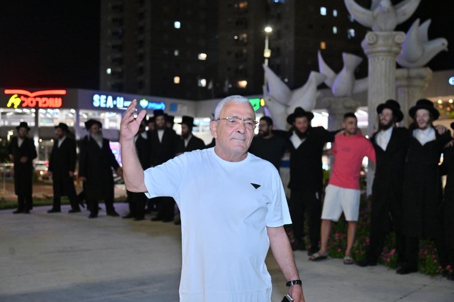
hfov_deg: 38.9
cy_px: 151
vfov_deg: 26.5
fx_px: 643
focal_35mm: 51
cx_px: 223
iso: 2500
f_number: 4
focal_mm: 50
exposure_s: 1/125
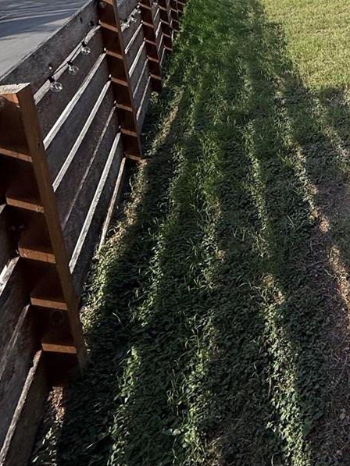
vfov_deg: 45.2
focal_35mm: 36
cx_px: 430
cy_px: 25
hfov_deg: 32.2
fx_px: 485
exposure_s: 1/1189
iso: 50
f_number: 2.2
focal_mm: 2.22
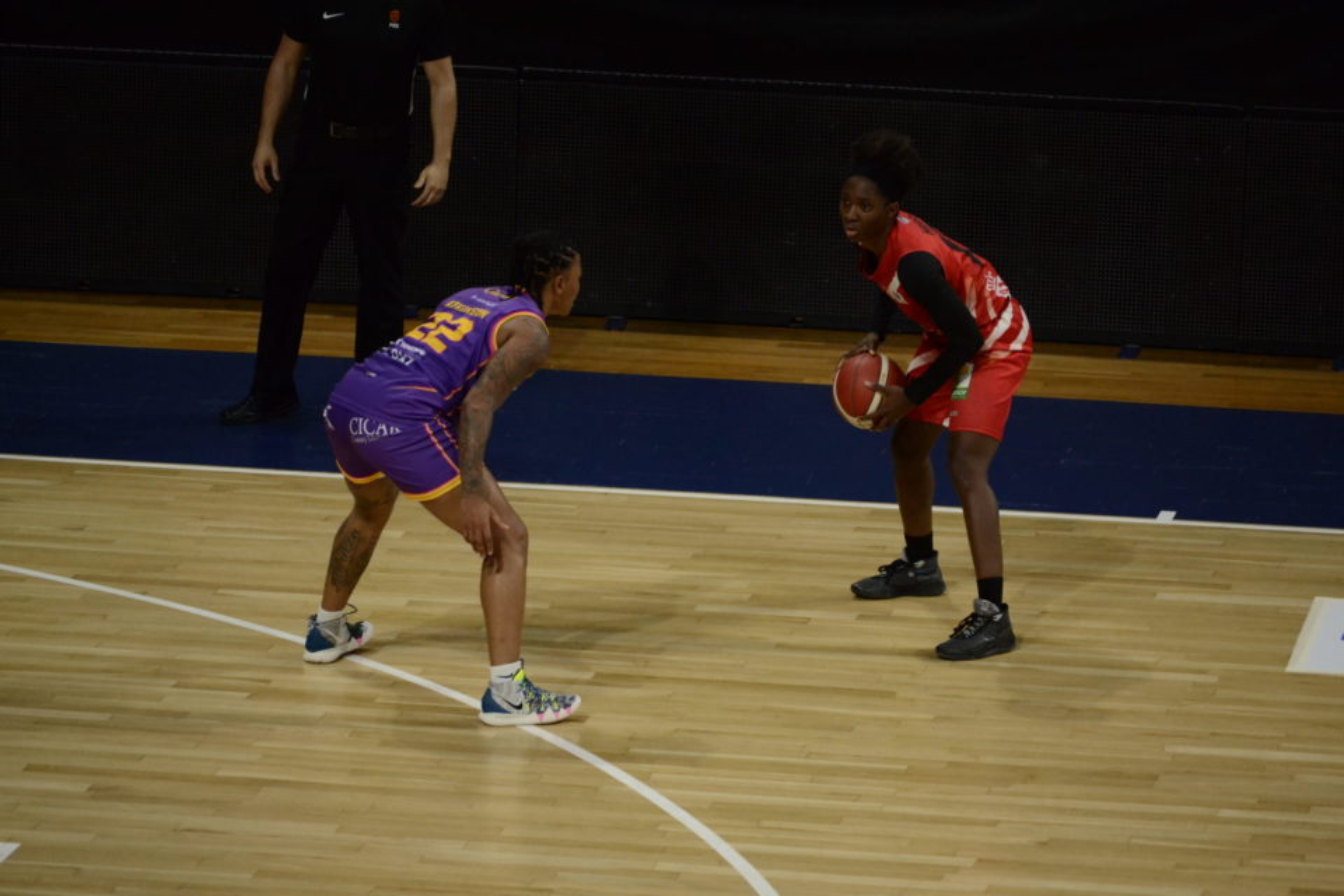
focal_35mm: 202
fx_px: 7559
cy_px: 448
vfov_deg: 6.8
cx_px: 672
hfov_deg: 10.2
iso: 2200
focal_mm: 135
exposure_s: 1/800
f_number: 5
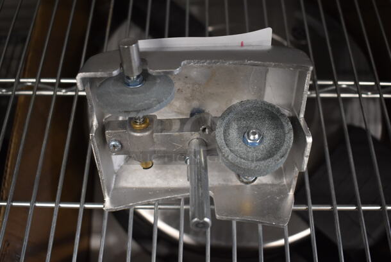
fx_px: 391
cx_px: 196
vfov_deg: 37.0
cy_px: 131
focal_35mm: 36
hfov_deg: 53.1
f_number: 3.8
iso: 2000
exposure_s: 1/125
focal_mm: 24
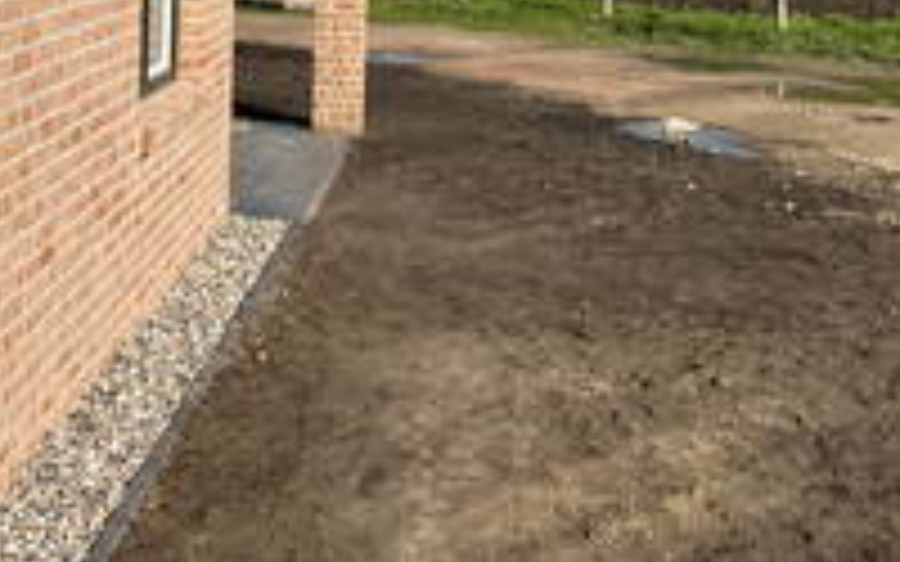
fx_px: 1349
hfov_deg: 36.5
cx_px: 292
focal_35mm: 55
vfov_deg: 21.9
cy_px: -108
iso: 50
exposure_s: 1/6494
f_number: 1.6
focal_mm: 5.1
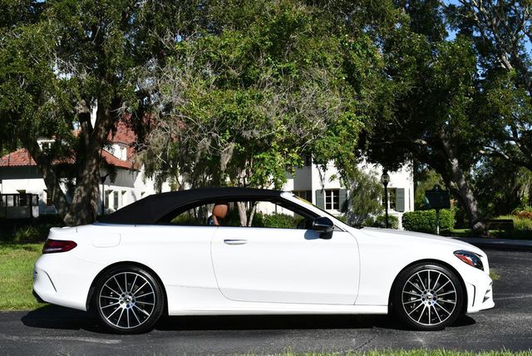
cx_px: 266
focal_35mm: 54
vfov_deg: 25.1
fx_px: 799
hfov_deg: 36.8
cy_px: 178
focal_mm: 27
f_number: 9
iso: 100
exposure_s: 1/320
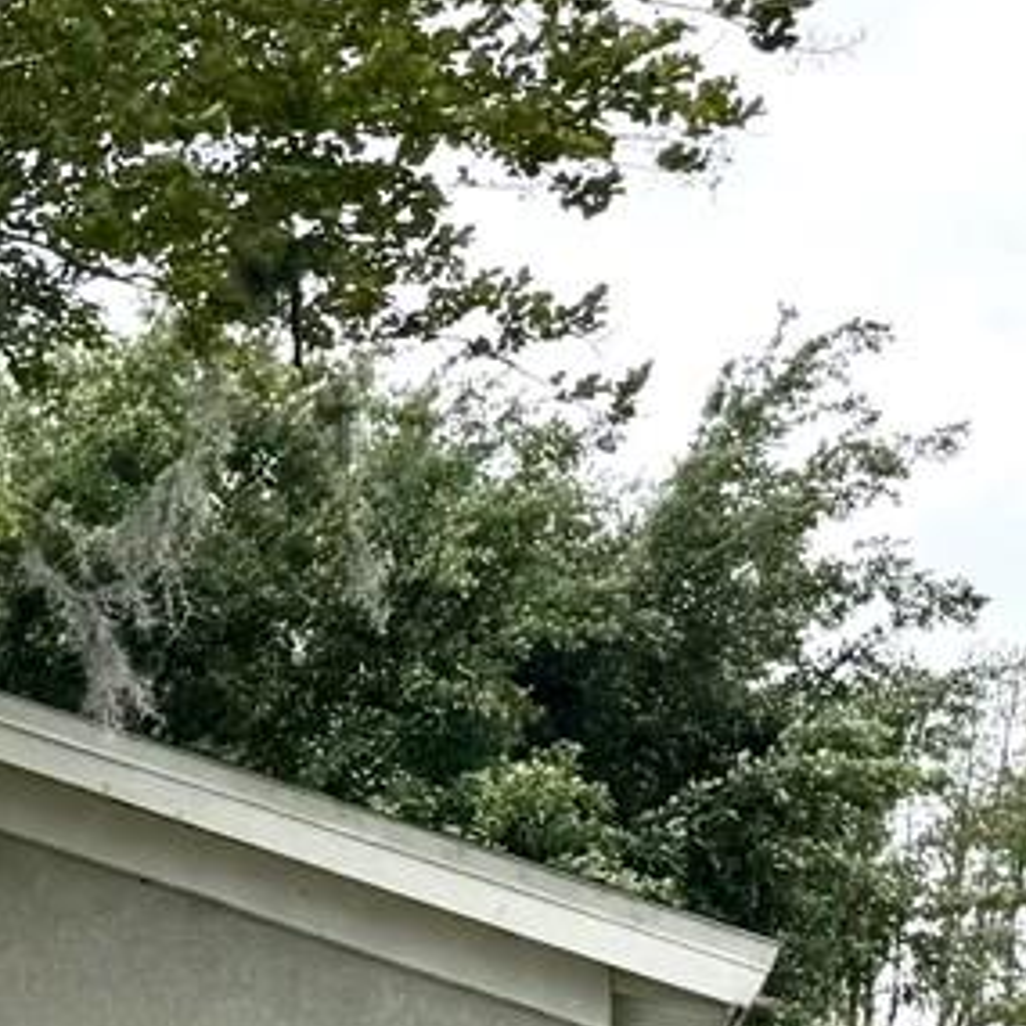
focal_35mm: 119
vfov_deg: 13.8
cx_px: -1444
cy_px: 1544
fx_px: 3990
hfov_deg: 11.9
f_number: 1.78
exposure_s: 1/1869
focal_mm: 6.76
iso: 80
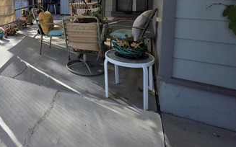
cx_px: 27
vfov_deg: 41.0
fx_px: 174
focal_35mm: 27
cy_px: 5
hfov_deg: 59.2
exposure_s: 1/1235
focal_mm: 2.2
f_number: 1.9
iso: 40
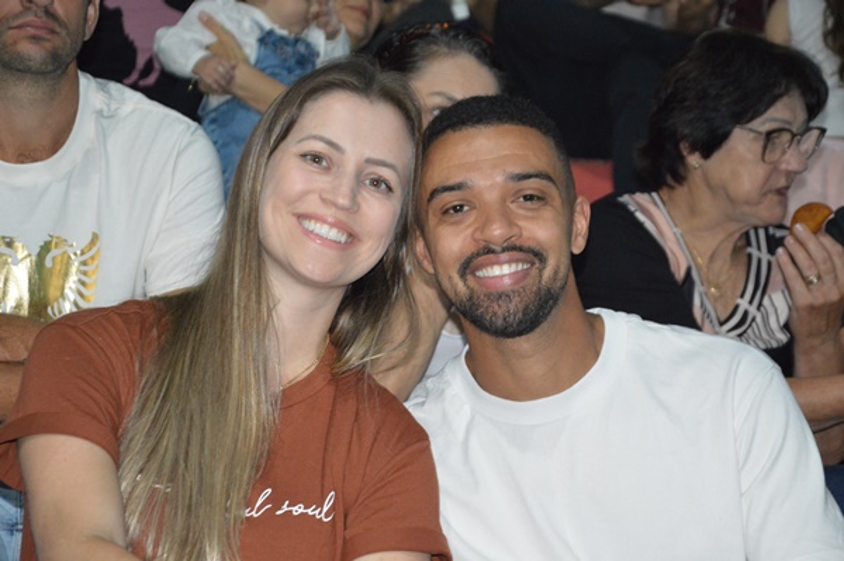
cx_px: 422
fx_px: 2811
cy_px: 280
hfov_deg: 17.1
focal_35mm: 120
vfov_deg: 11.4
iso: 3200
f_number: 5.3
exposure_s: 1/60
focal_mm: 80
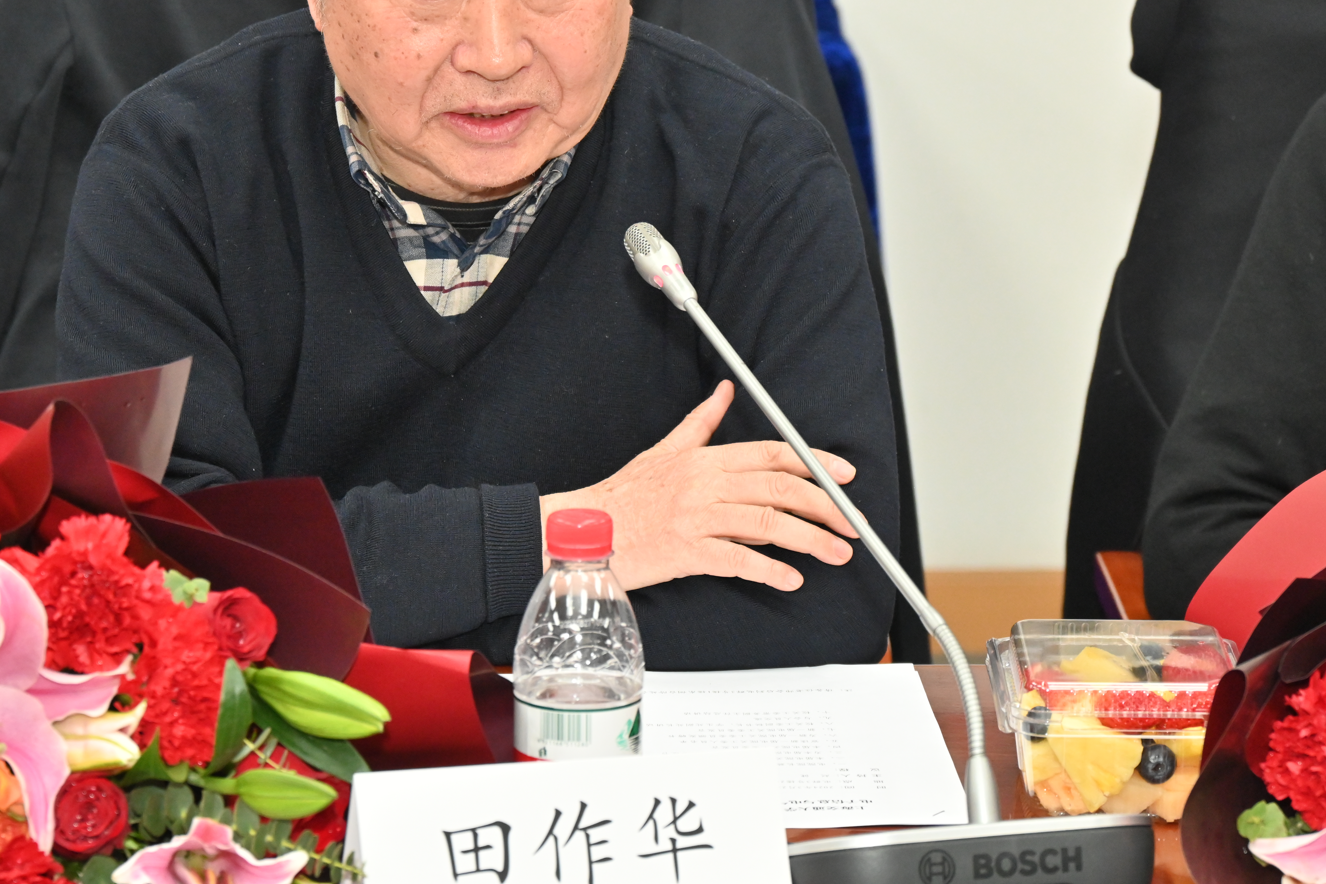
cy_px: 272
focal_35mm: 140
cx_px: 405
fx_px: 5156
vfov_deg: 9.8
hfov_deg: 14.6
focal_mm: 86
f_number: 6.3
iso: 2000
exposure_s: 1/200
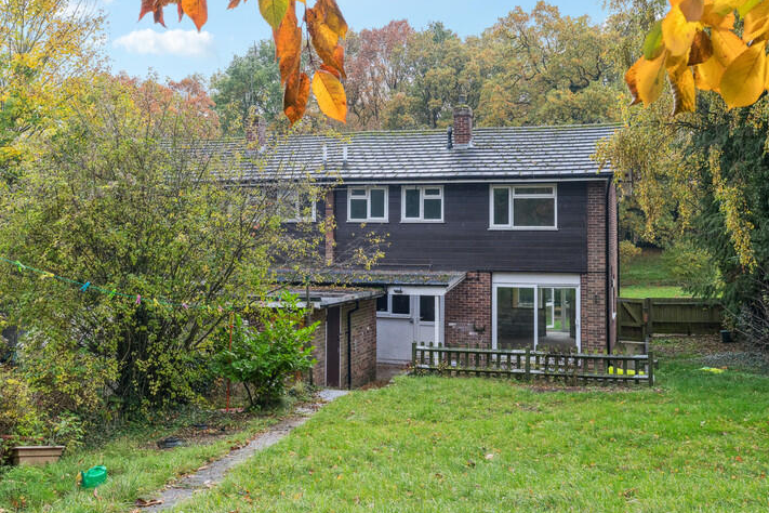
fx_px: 769
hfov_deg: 53.0
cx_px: 433
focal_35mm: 36
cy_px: 176
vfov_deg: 36.5
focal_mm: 25
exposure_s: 1/200
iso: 800
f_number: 7.1
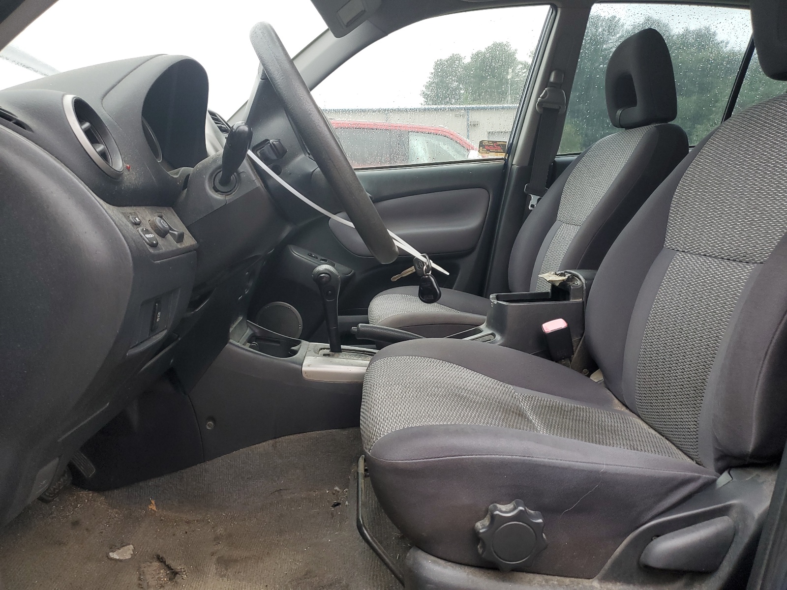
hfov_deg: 67.3
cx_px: 394
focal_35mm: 26
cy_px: 295
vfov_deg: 53.1
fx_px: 591
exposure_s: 1/60.2
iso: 67
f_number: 1.5
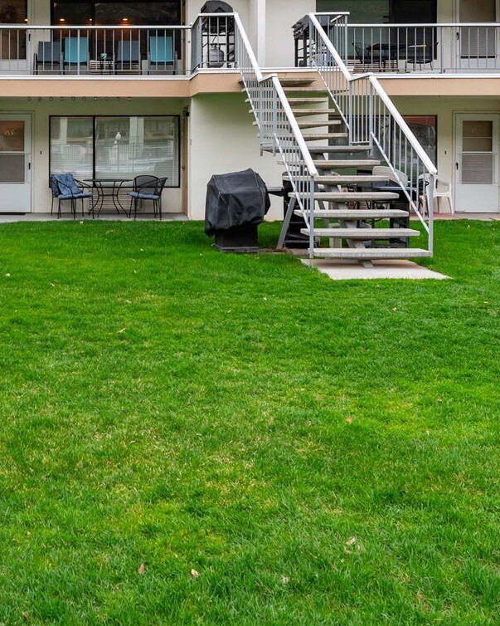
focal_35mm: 38
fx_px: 703
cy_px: 157
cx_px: 99
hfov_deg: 37.7
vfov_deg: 46.3
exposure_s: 1/60
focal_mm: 18
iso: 100
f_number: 8
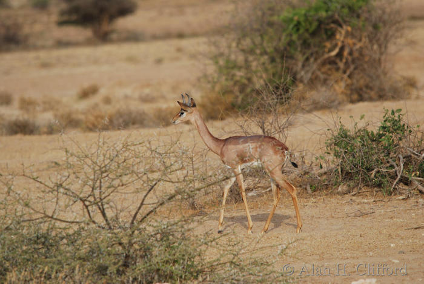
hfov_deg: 4.0
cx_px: 212
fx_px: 6011
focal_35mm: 510
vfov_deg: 2.7
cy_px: 142
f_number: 5.6
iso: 100
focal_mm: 340
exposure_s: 1/250
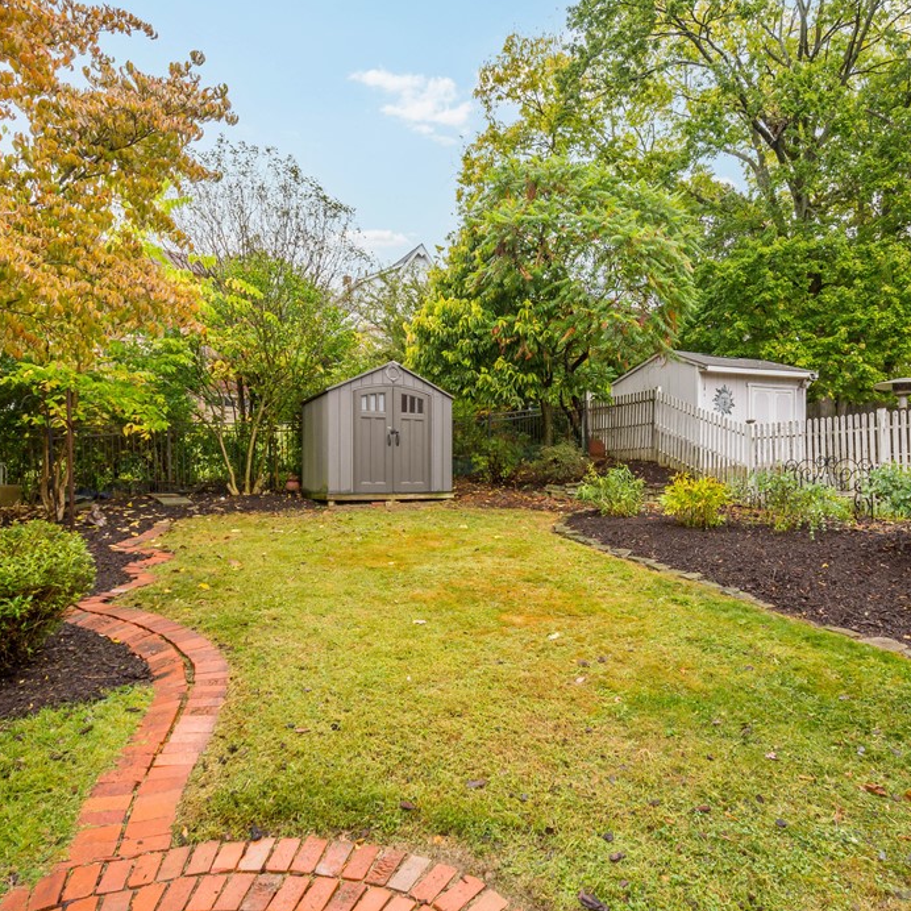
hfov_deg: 74.5
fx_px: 595
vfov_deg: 74.8
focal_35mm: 20
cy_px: 448
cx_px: 511
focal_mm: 10
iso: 100
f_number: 6.3
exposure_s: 1/200
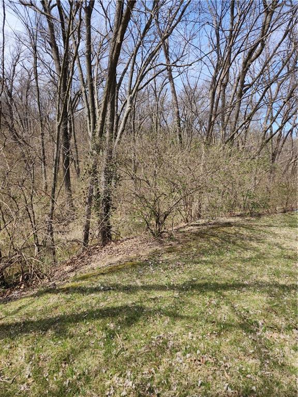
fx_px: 264
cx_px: 149
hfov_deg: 58.9
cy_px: 198
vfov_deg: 73.9
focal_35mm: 23
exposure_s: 1/841
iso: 20
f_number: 1.8
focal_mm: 5.4
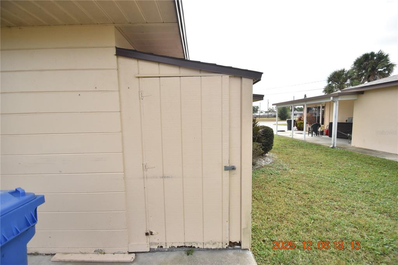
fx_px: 166
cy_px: 132
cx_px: 199
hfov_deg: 100.4
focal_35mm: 15
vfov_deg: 77.3
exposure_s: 1/4000
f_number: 3.5
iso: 800
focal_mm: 10
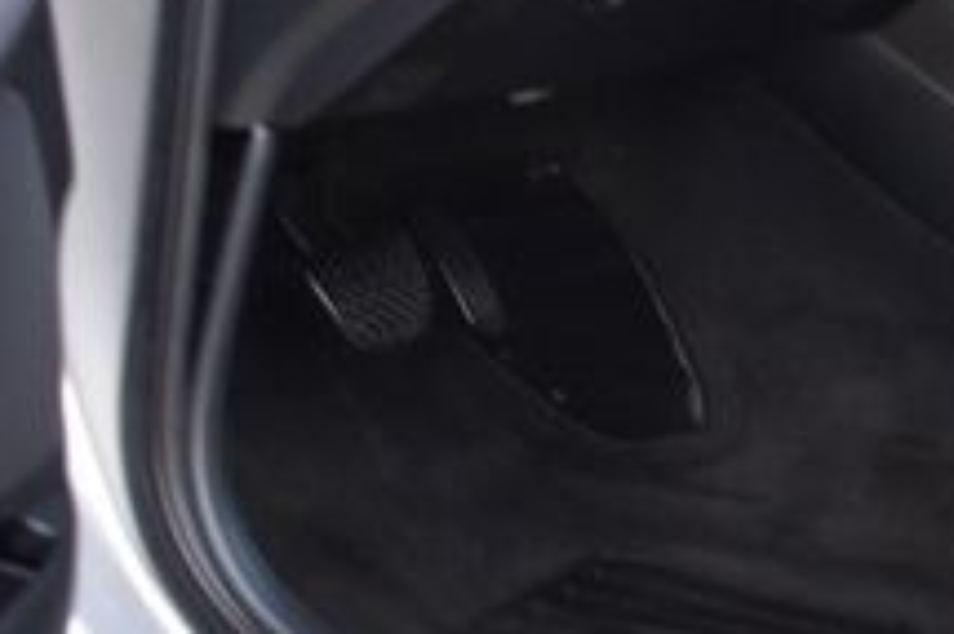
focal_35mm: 134
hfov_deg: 14.5
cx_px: 1305
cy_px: 98
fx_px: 3548
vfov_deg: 10.2
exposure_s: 1/15
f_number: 6.3
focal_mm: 30
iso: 1400
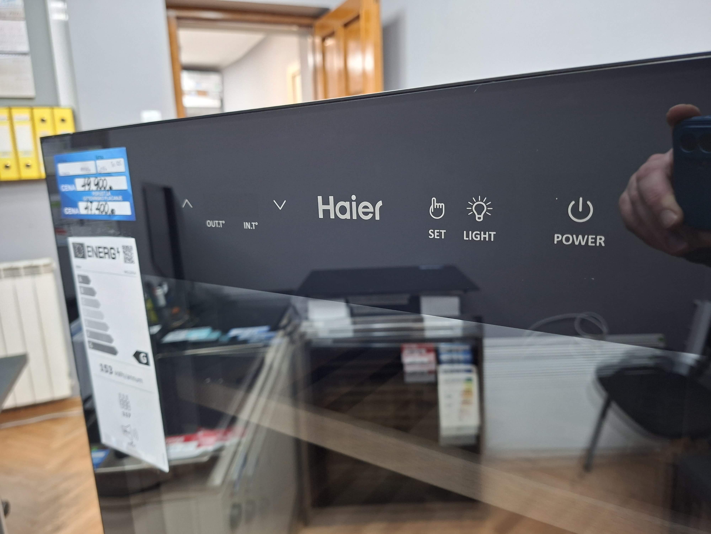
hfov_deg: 73.9
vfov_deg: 58.9
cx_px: 356
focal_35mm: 23
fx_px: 472
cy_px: 267
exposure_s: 1/25
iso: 400
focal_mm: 5.54
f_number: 1.8
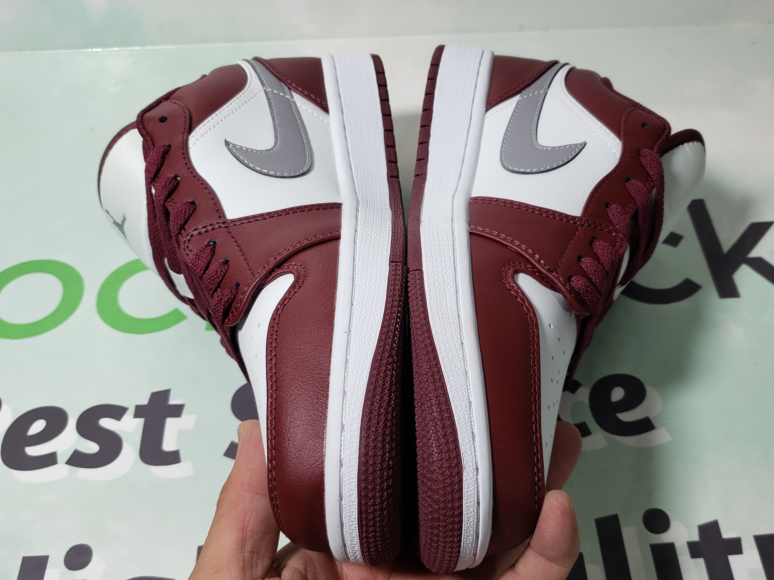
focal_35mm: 34
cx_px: 420
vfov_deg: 41.8
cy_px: 310
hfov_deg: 53.9
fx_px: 760
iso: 50
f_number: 1.5
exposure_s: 1/391
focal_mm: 4.3
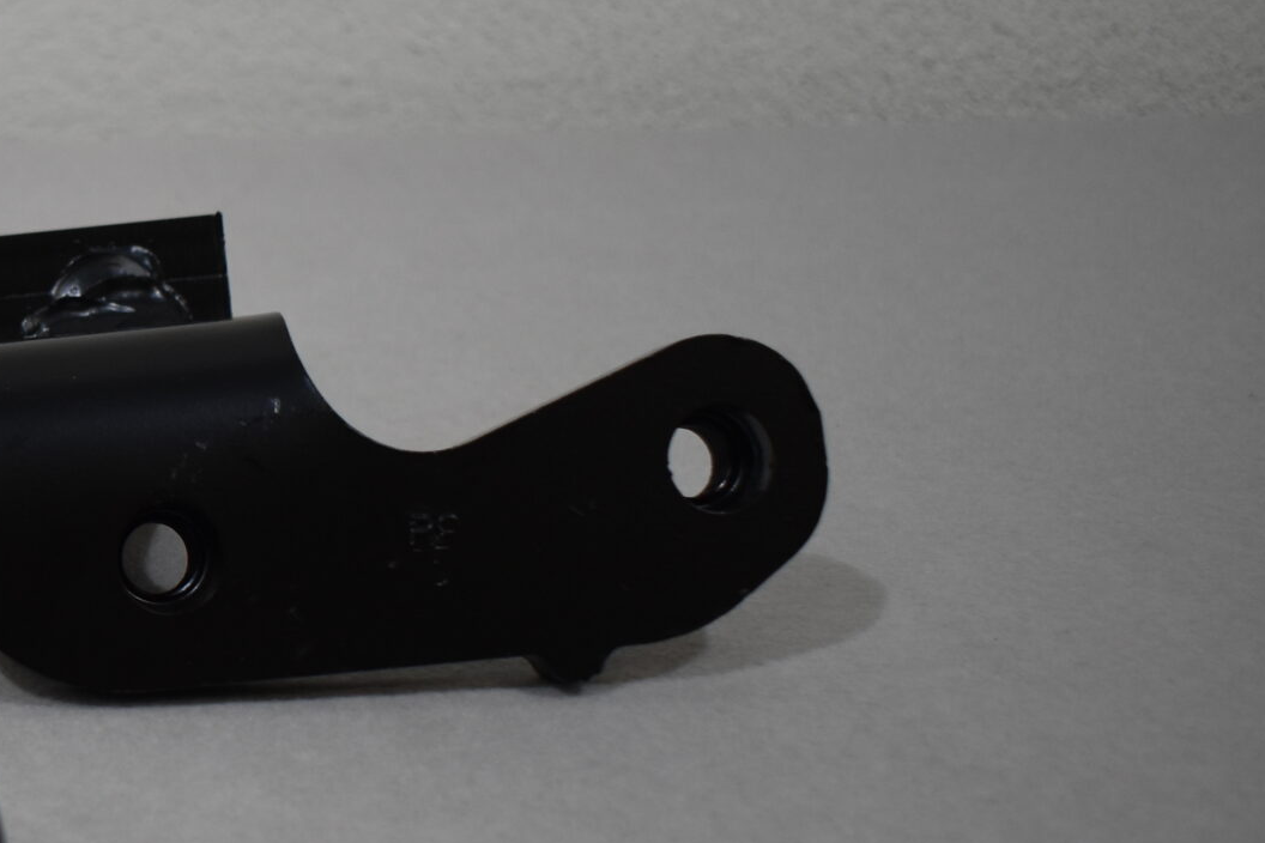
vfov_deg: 17.0
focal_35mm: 80
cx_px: -266
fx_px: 2811
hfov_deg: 23.2
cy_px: 530
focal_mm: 22
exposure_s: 1/250
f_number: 4
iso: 400
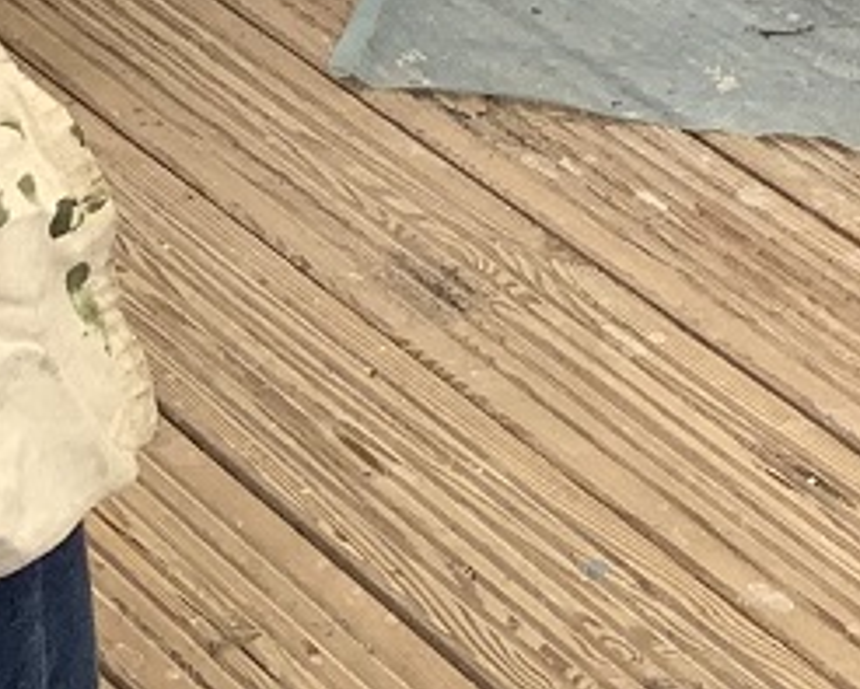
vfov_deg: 8.7
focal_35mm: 164
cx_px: 652
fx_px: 4176
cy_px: -860
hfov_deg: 11.7
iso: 25
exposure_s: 1/107
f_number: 2.4
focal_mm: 3.3
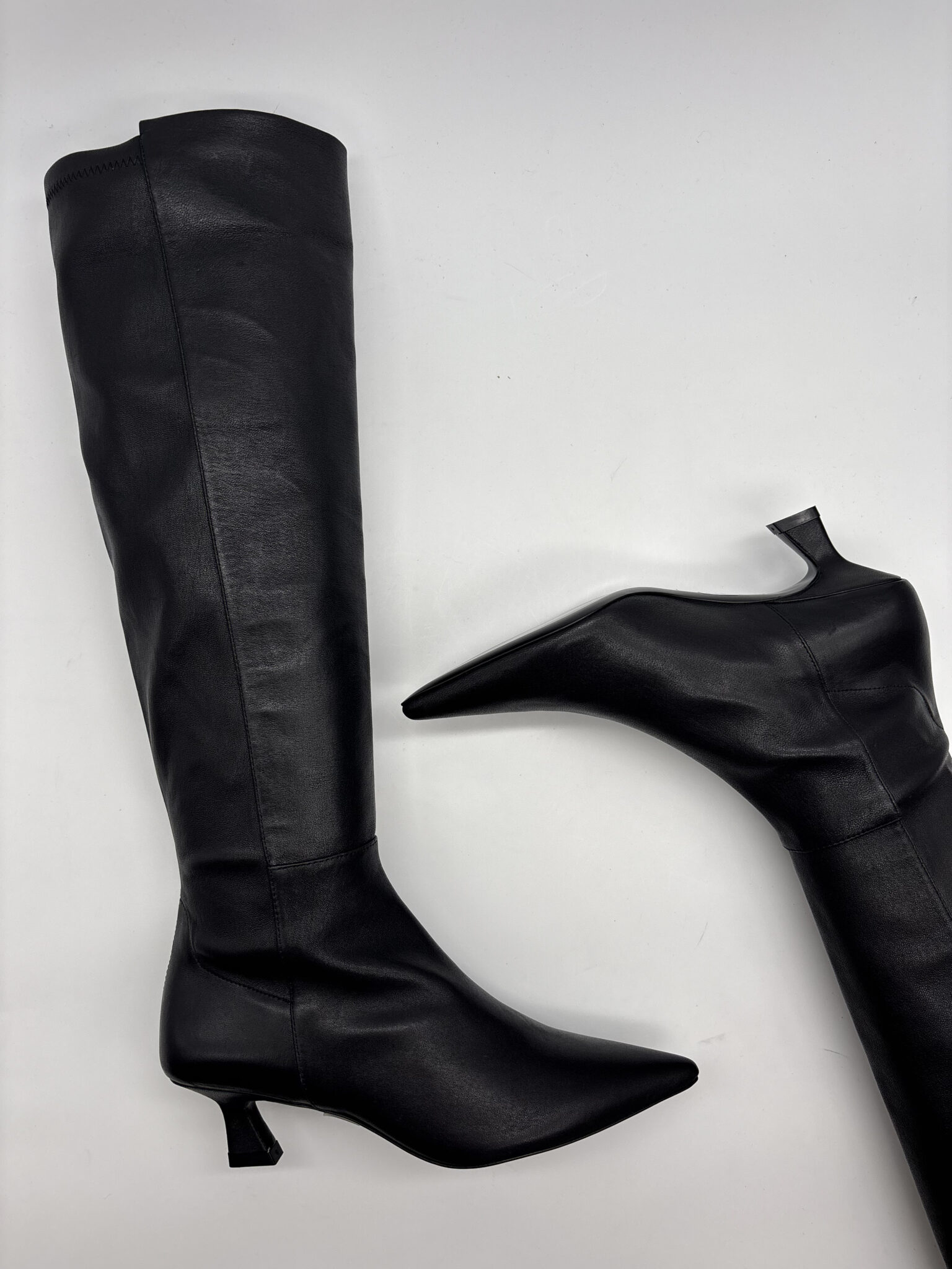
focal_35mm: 26
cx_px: 476
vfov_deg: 67.3
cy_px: 634
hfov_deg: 53.1
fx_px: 953
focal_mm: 5.96
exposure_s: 1/608
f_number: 1.6
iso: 50
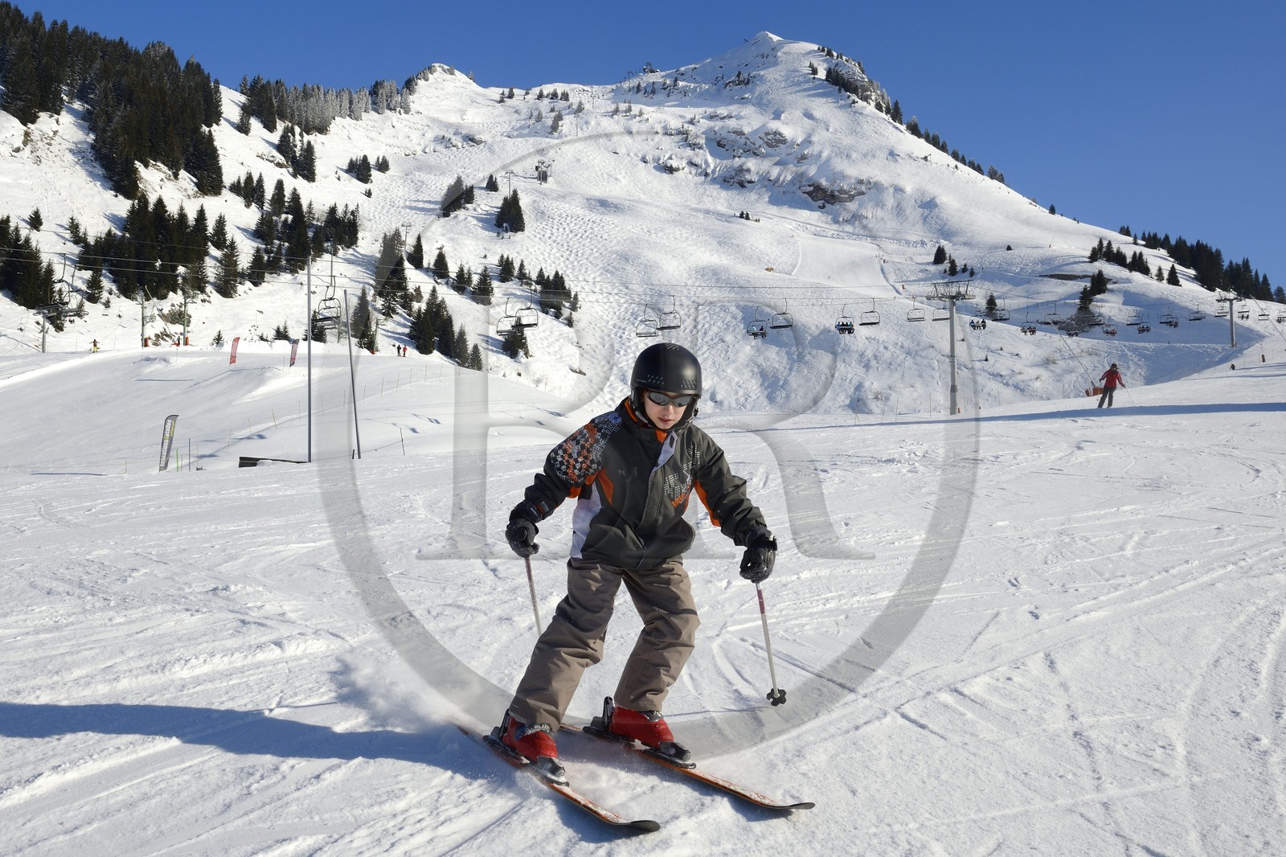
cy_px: 428
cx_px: 643
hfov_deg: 63.7
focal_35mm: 29
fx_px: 1036
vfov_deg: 44.9
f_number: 9
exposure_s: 1/800
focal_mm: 29
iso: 200
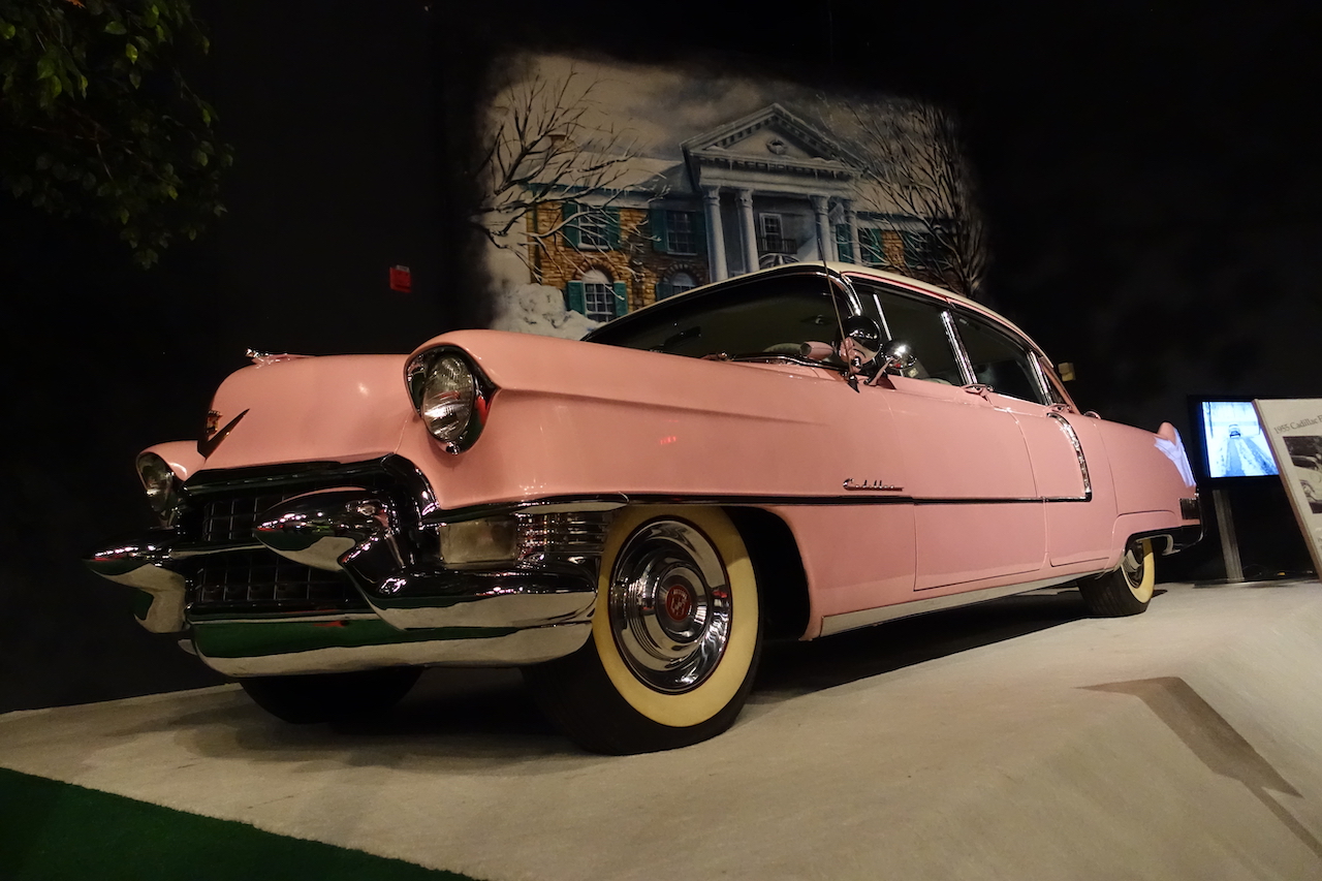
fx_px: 918
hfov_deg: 71.5
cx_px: 661
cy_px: 440
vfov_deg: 51.3
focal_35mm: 25
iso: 3200
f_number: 2
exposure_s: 1/80
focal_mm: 9.12
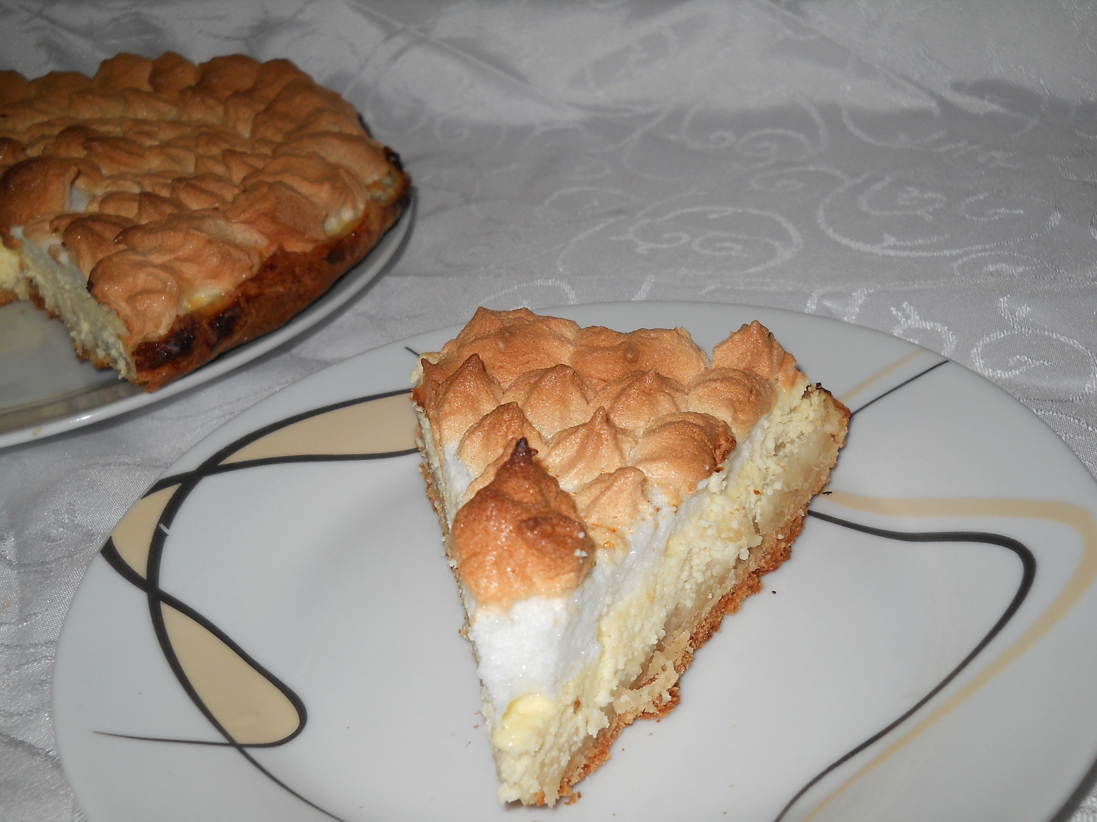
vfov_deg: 35.1
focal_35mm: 41
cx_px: 548
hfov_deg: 45.8
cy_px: 411
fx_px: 1299
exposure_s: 1/30
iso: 80
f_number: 5.5
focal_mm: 6.72
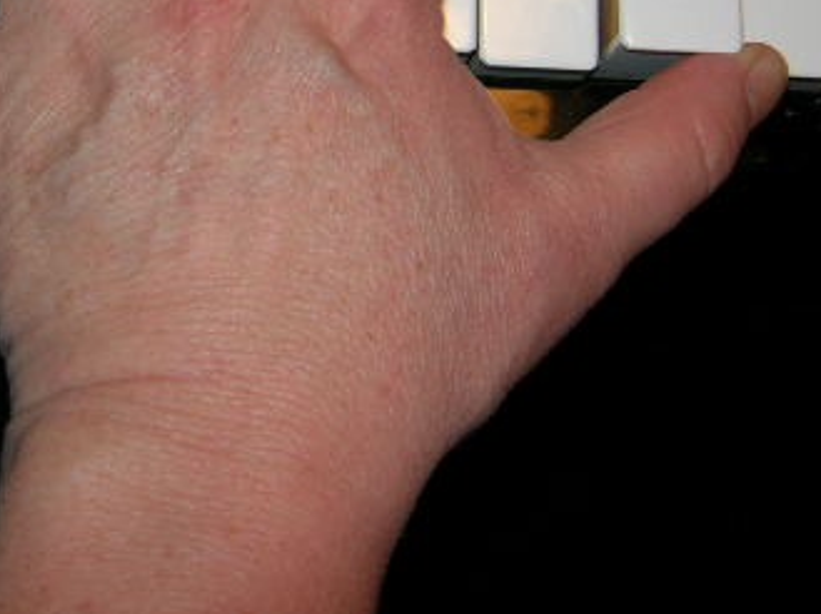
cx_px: 150
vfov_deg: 19.5
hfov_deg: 25.8
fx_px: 1753
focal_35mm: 74
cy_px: 52
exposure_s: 1/60.1
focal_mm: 7.8
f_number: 2.8
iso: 64
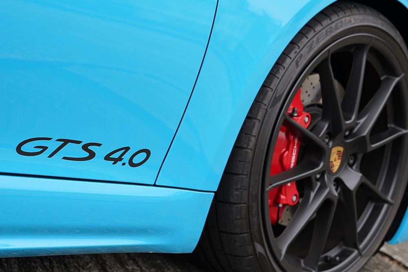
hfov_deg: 29.2
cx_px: 204
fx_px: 782
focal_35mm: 69
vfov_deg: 19.7
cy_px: 136
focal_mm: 46
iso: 100
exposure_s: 1/160
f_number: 4
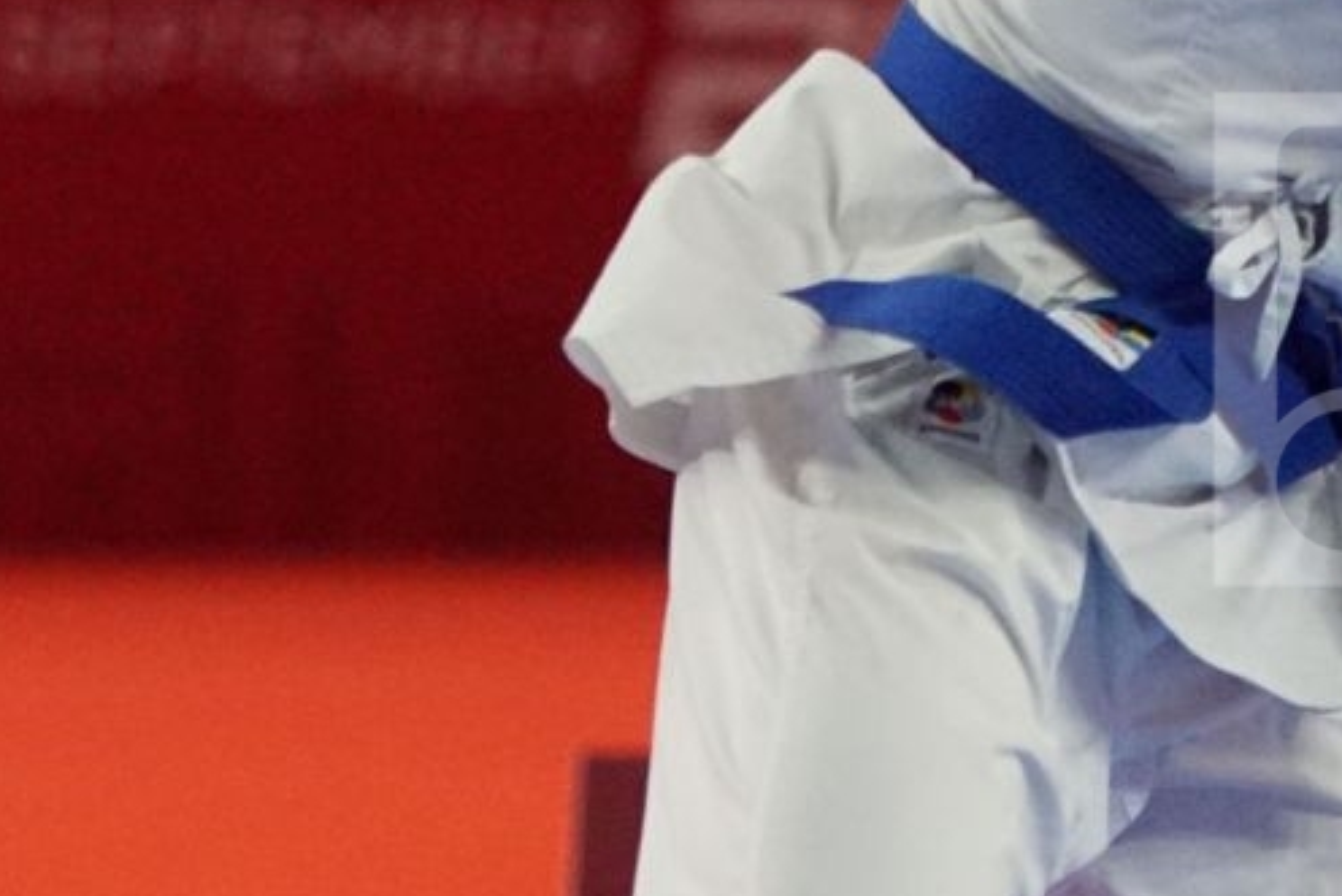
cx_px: 1466
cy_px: -623
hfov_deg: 2.5
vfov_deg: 1.7
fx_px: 30426
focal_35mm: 816
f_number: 2.8
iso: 3200
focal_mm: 150
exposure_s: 1/2000
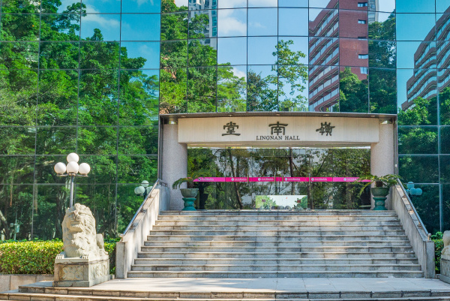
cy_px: 46
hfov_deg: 40.9
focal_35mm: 48
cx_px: 272
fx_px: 600
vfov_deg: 27.4
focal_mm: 24
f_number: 5.6
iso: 320
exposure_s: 1/1000
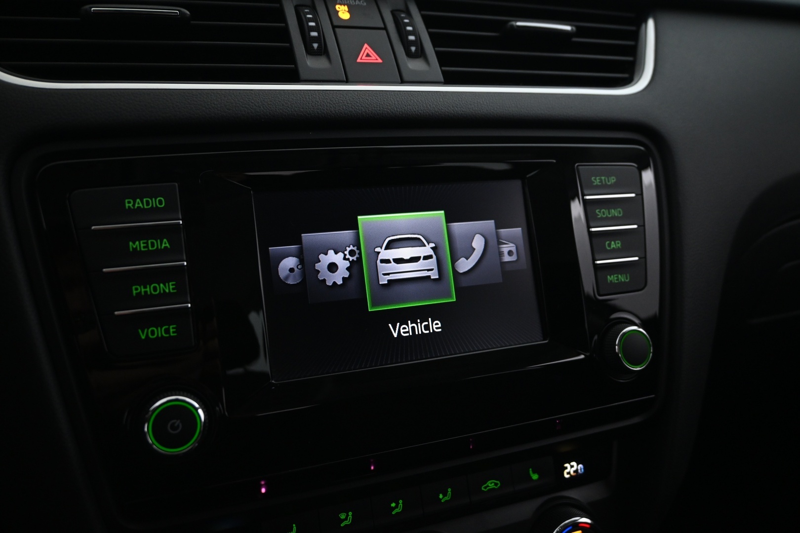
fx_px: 667
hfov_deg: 61.9
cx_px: 400
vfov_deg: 43.6
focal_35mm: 30
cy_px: 266
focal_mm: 20
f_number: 3.8
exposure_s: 1/20
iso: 1600
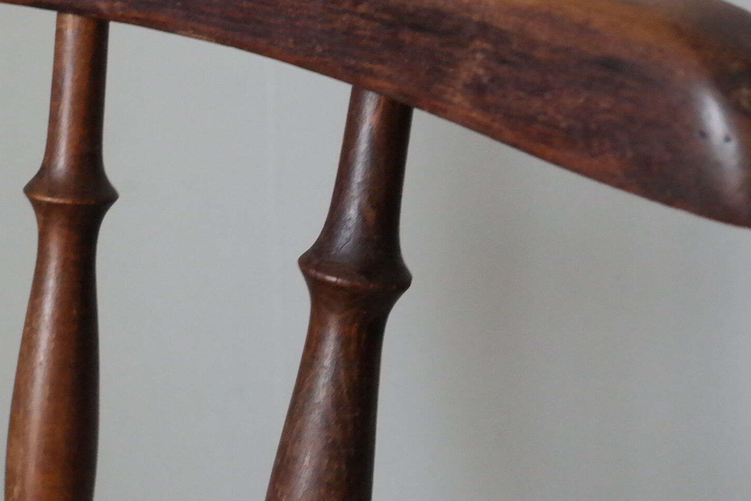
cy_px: 104
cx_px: 228
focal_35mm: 89
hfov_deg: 22.7
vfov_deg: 15.3
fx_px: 1857
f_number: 5.6
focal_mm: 28
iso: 3200
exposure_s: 1/30
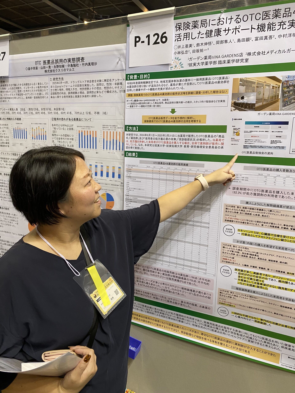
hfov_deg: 53.1
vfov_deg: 67.3
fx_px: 295
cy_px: 196
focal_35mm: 26
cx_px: 148
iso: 160
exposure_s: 1/60
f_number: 1.8
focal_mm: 4.25
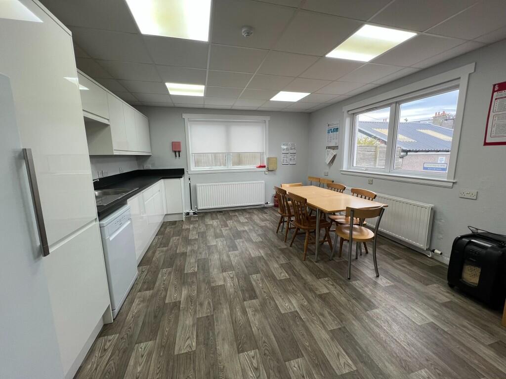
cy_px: 190
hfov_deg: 106.2
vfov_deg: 89.9
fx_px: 190
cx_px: 253
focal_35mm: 13
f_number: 1.8
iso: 64
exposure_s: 1/100
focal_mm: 1.57
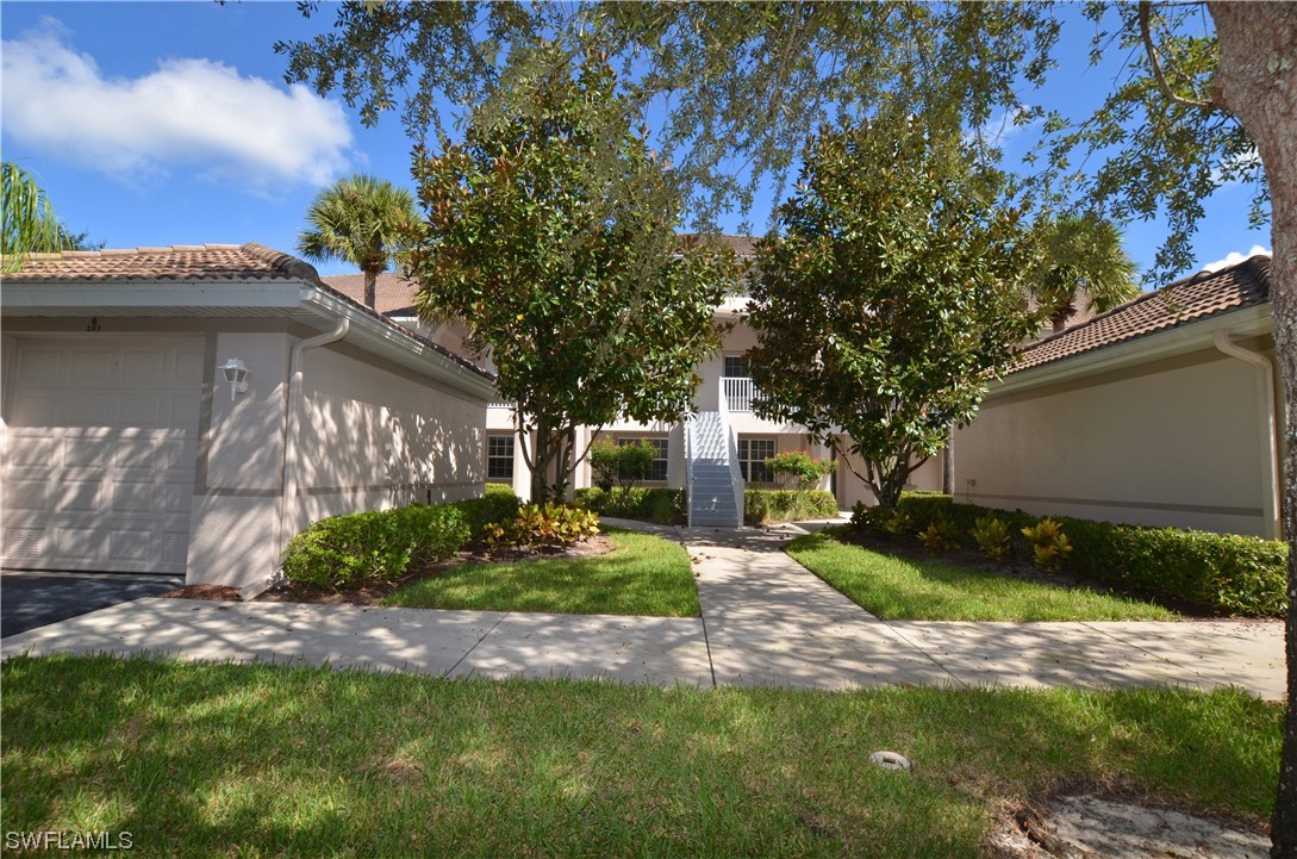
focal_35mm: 15
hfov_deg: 100.5
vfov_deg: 77.1
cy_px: 430
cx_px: 648
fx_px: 539
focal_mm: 10
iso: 200
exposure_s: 1/200
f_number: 10
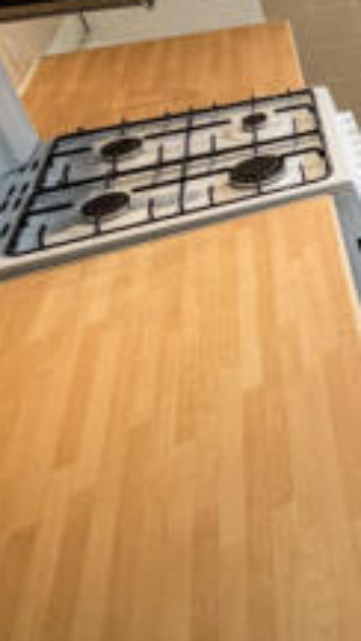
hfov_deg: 19.1
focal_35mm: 41
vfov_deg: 46.2
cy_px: 108
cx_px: 703
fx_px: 698
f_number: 2.2
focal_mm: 2.22
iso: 100
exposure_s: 1/100
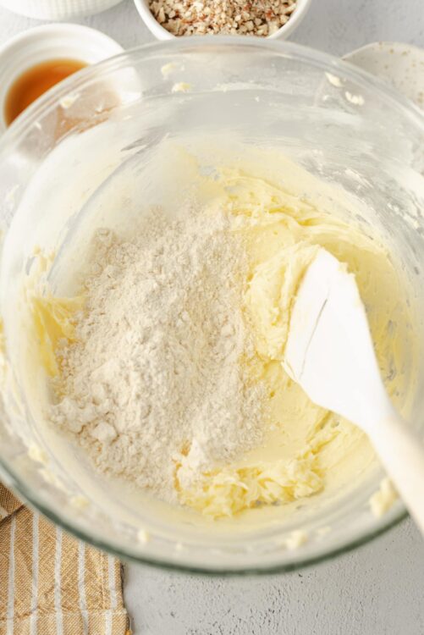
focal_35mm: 50
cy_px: 318
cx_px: 212
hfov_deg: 27.0
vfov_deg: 39.6
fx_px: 882
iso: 100
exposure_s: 1/100
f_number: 4.5
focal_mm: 50
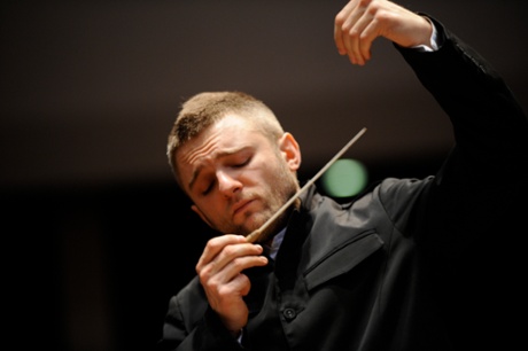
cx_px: 264
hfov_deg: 10.3
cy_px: 176
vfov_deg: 6.9
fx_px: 2931
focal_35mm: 200
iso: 1600
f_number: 2.8
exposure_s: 1/200
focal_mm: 200
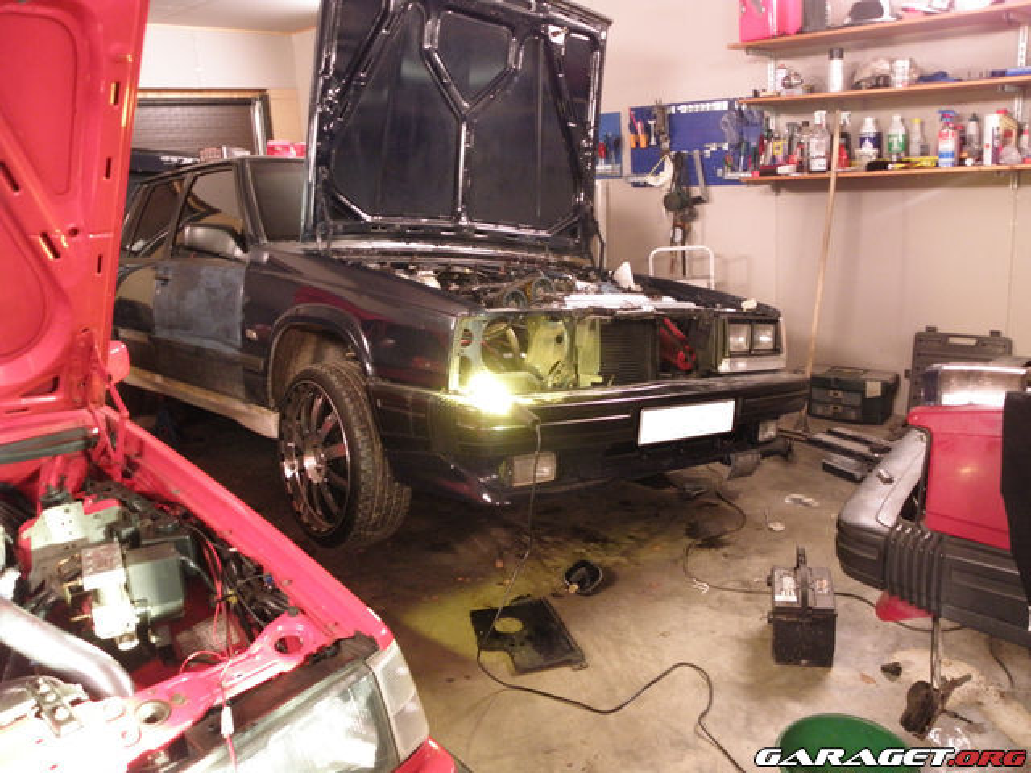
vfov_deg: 48.2
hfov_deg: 61.7
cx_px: 516
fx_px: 864
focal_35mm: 29
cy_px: 386
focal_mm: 5.16
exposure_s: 1/6
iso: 400
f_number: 2.9
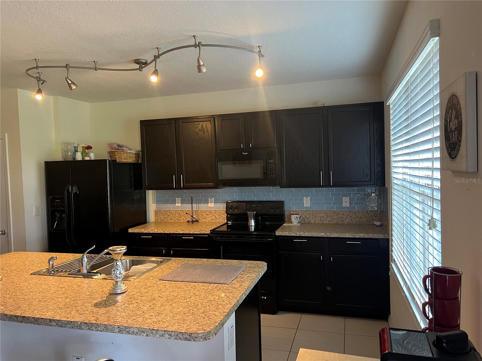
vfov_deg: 53.1
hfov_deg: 67.3
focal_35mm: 26
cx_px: 241
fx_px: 362
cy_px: 180
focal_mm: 5.7
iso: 160
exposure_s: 1/59
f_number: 1.5
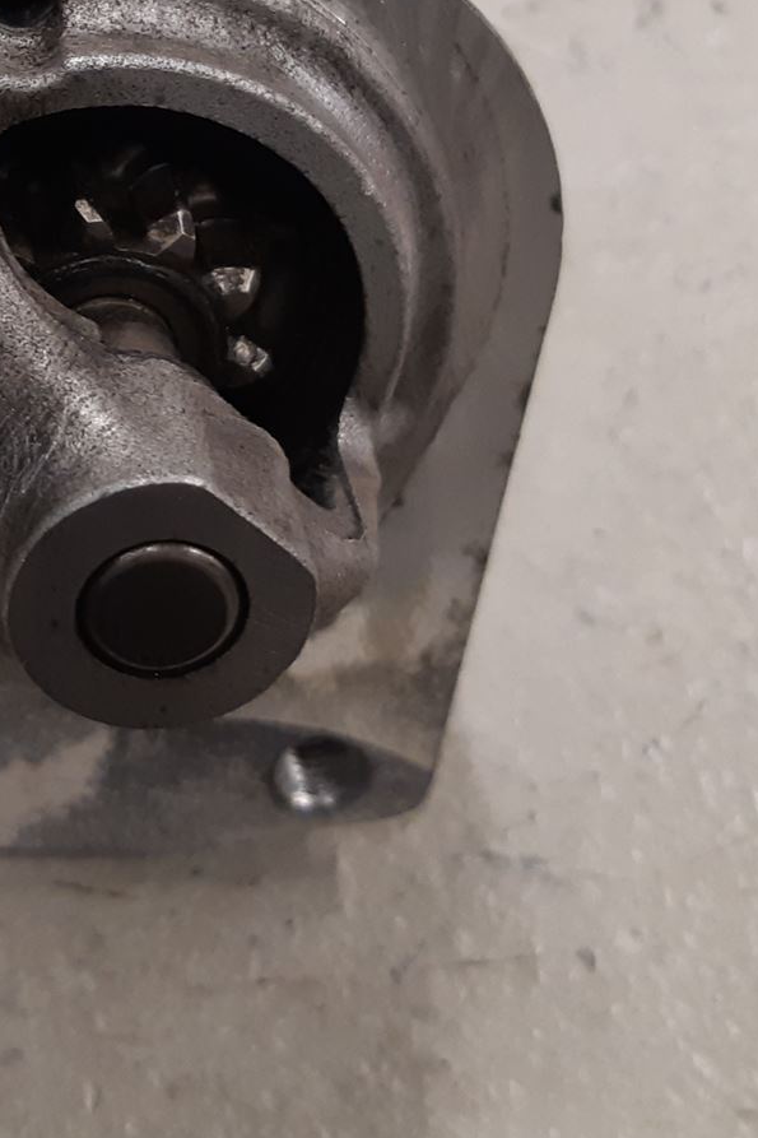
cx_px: -51
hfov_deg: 21.0
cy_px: 171
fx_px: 1959
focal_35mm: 62
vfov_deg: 31.3
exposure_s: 1/50
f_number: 1.7
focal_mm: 3.93
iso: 160
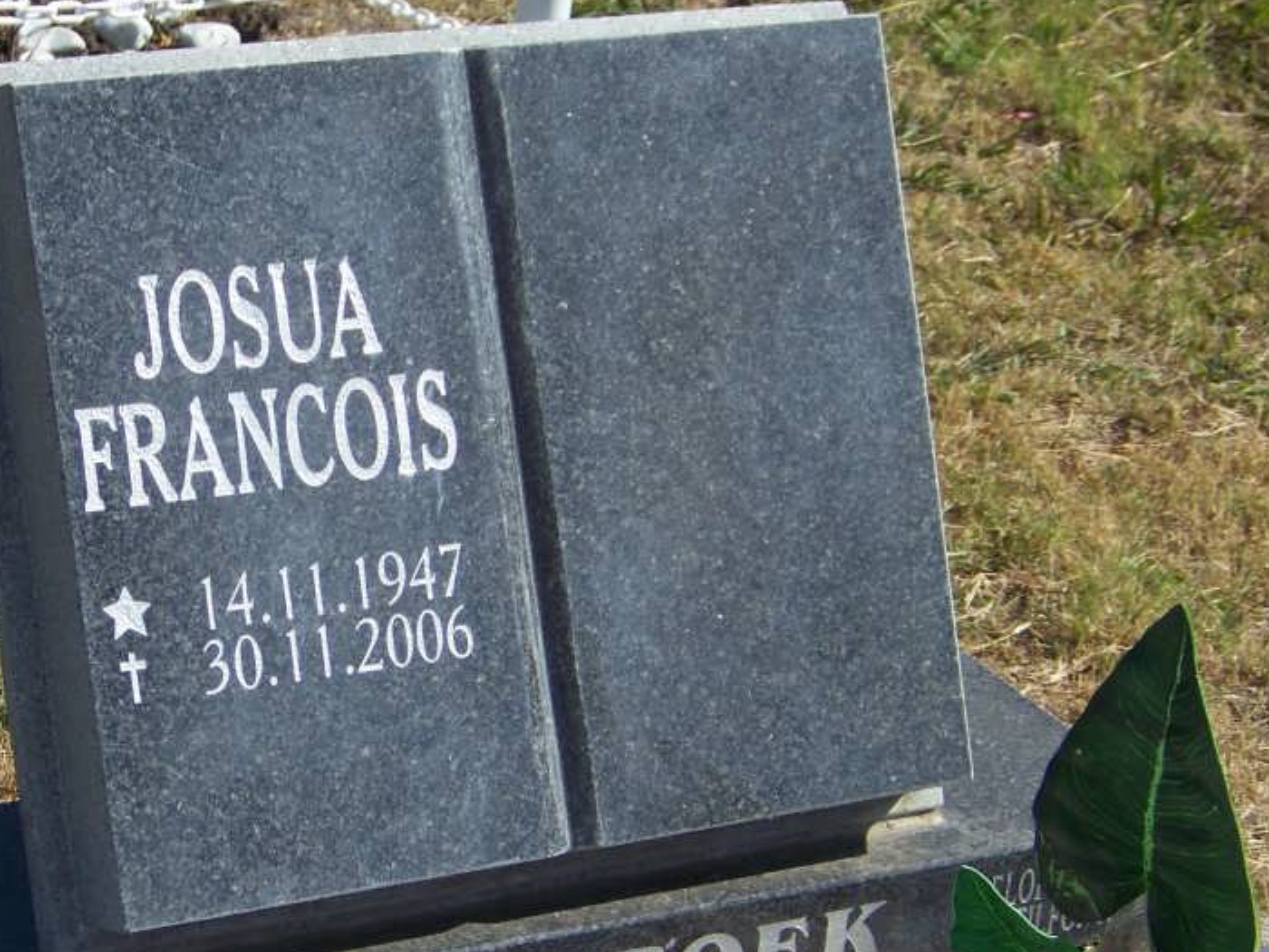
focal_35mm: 120
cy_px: 631
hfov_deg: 16.4
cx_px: 422
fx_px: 4399
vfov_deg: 12.3
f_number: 3.2
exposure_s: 1/1000
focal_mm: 11.7
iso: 64
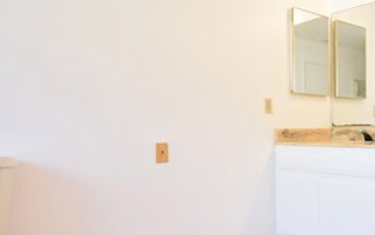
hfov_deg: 48.8
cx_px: 331
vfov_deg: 35.3
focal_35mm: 36
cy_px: 130
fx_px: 368
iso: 200
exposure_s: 1/25
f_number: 3.5
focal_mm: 10
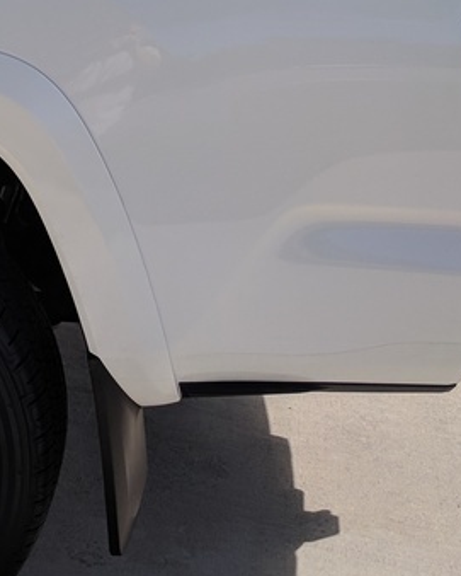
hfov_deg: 16.5
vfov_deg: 19.6
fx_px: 1533
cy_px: -164
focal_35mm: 90
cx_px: -58
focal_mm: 4.67
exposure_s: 1/2513
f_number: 2
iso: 51
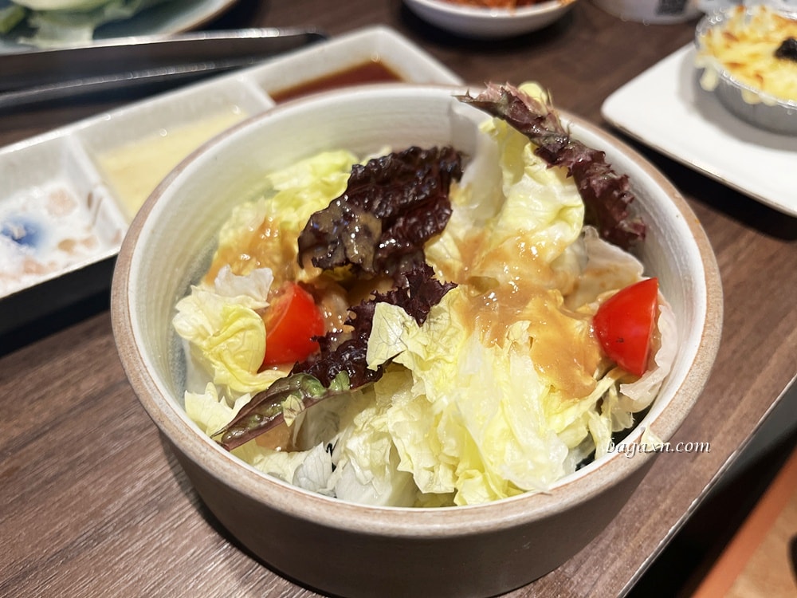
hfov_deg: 67.3
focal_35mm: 26
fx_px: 599
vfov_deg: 53.1
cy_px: 299
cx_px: 398
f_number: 1.6
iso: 80
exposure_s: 1/60
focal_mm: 5.1
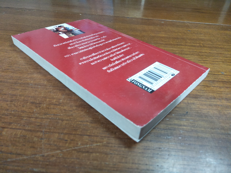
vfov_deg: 66.0
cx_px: 116
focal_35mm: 20
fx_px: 133
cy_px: 86
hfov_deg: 81.7
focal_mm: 3.46
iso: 413
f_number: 2.2
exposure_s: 1/33
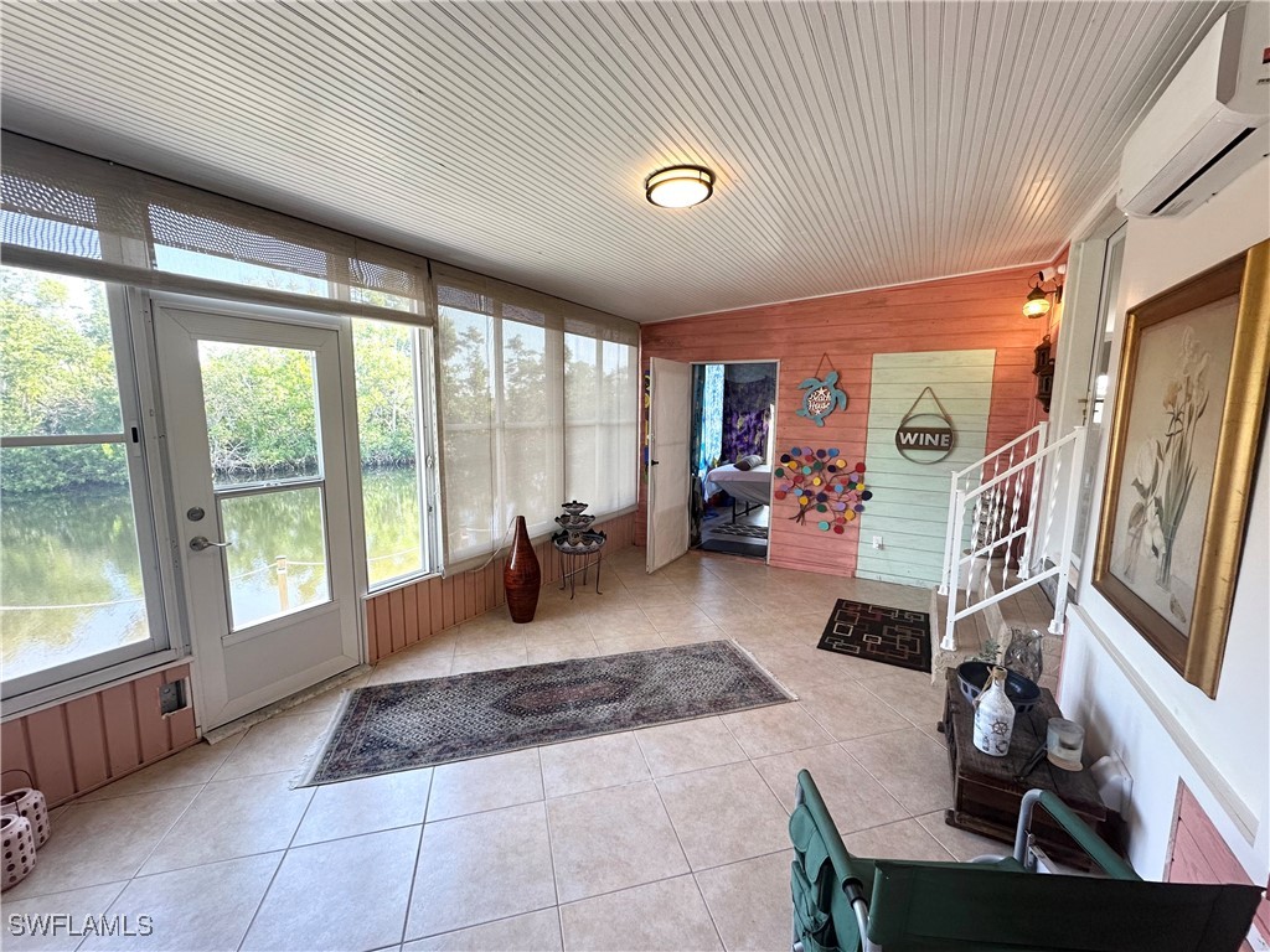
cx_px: 635
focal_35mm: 14
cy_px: 476
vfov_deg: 85.7
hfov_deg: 102.1
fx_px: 514
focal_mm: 2.22
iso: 125
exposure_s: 1/120
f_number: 2.2
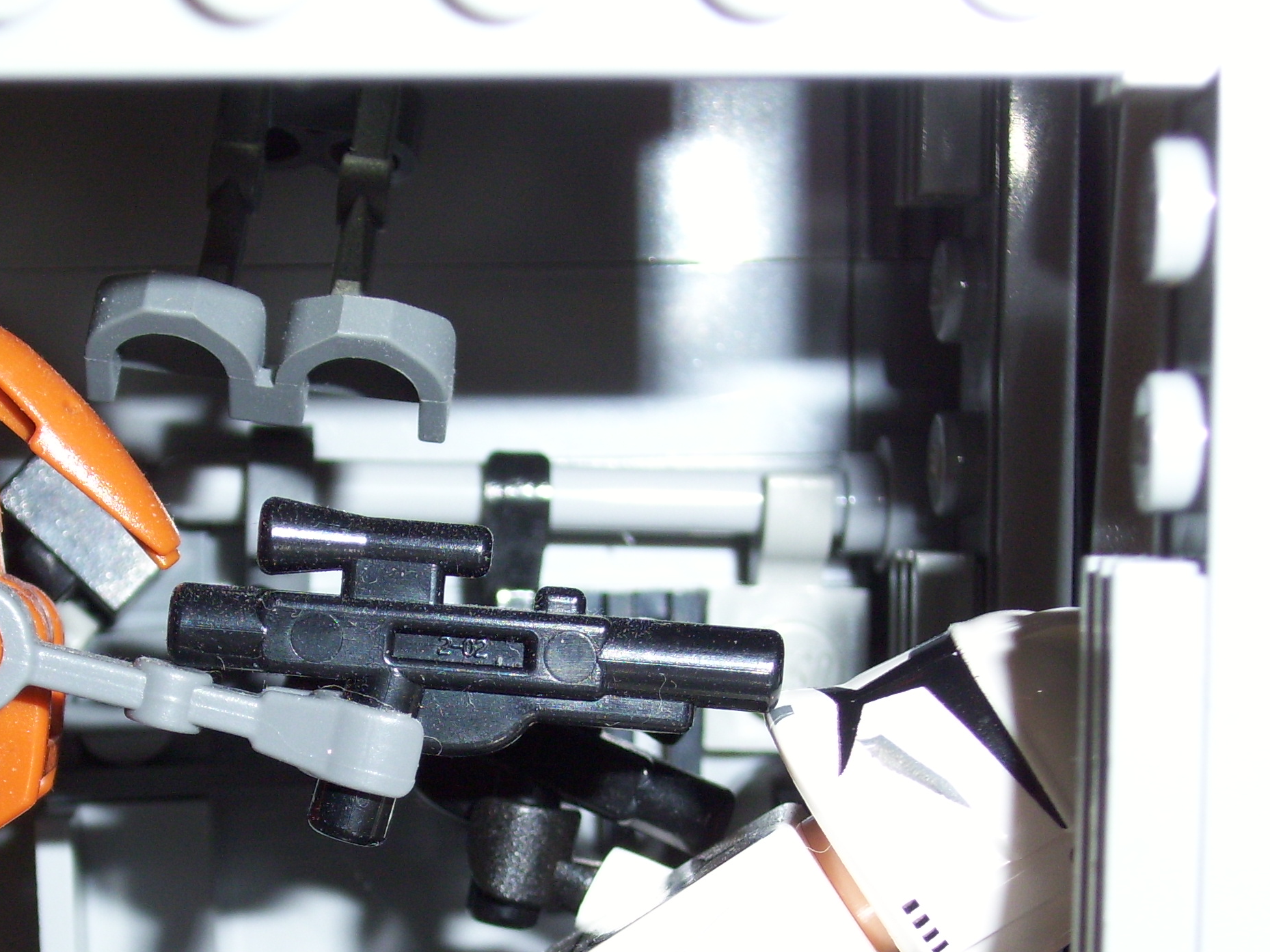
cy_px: 835
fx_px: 3449
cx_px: 405
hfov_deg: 20.8
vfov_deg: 15.6
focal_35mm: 94
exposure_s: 1/40
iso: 80
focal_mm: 8.8
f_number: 4
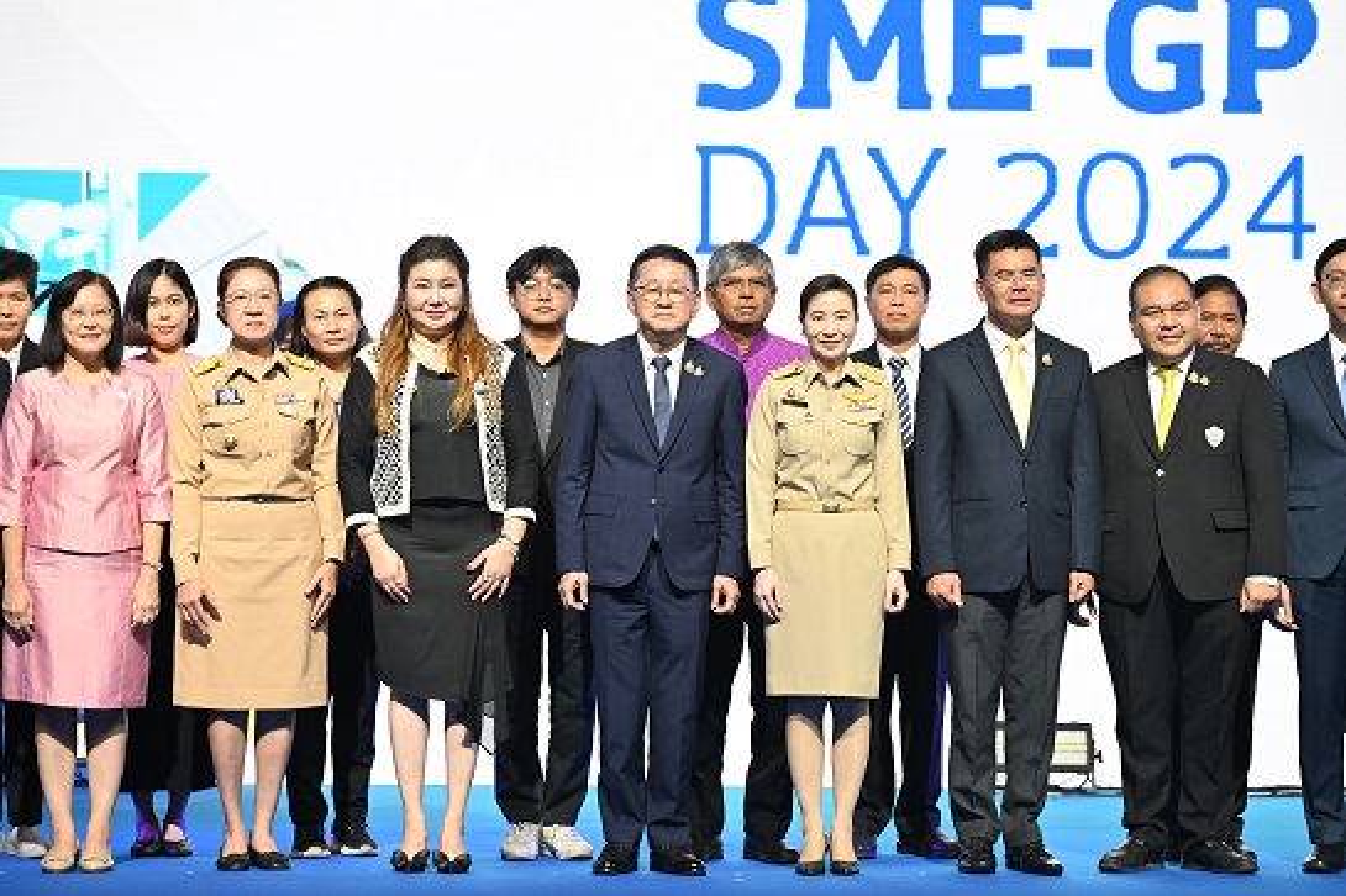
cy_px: 448
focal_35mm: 120
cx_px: 673
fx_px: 4485
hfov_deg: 17.1
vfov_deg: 11.4
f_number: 4
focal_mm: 120
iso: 1400
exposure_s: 1/250
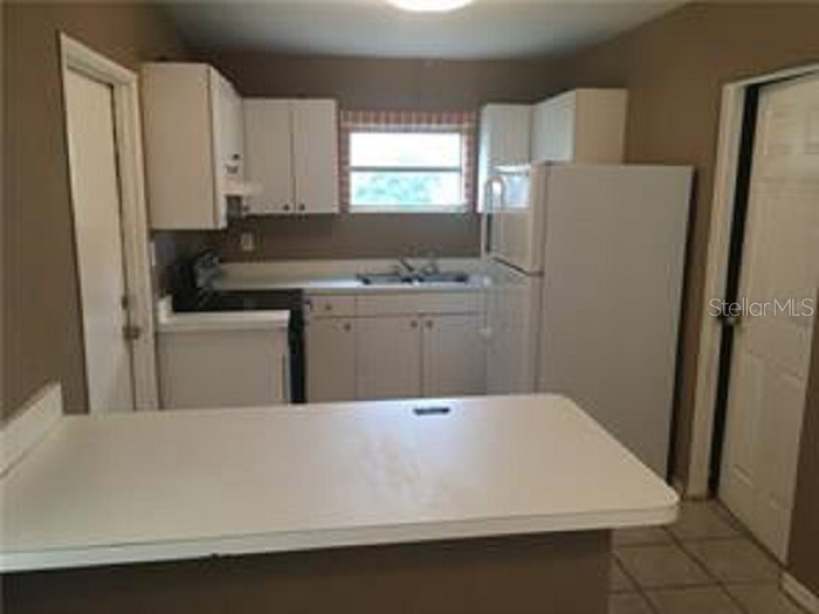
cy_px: 307
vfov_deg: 48.2
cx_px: 410
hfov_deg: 61.7
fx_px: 686
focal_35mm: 29
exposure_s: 1/30
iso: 80
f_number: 2.2
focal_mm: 4.15
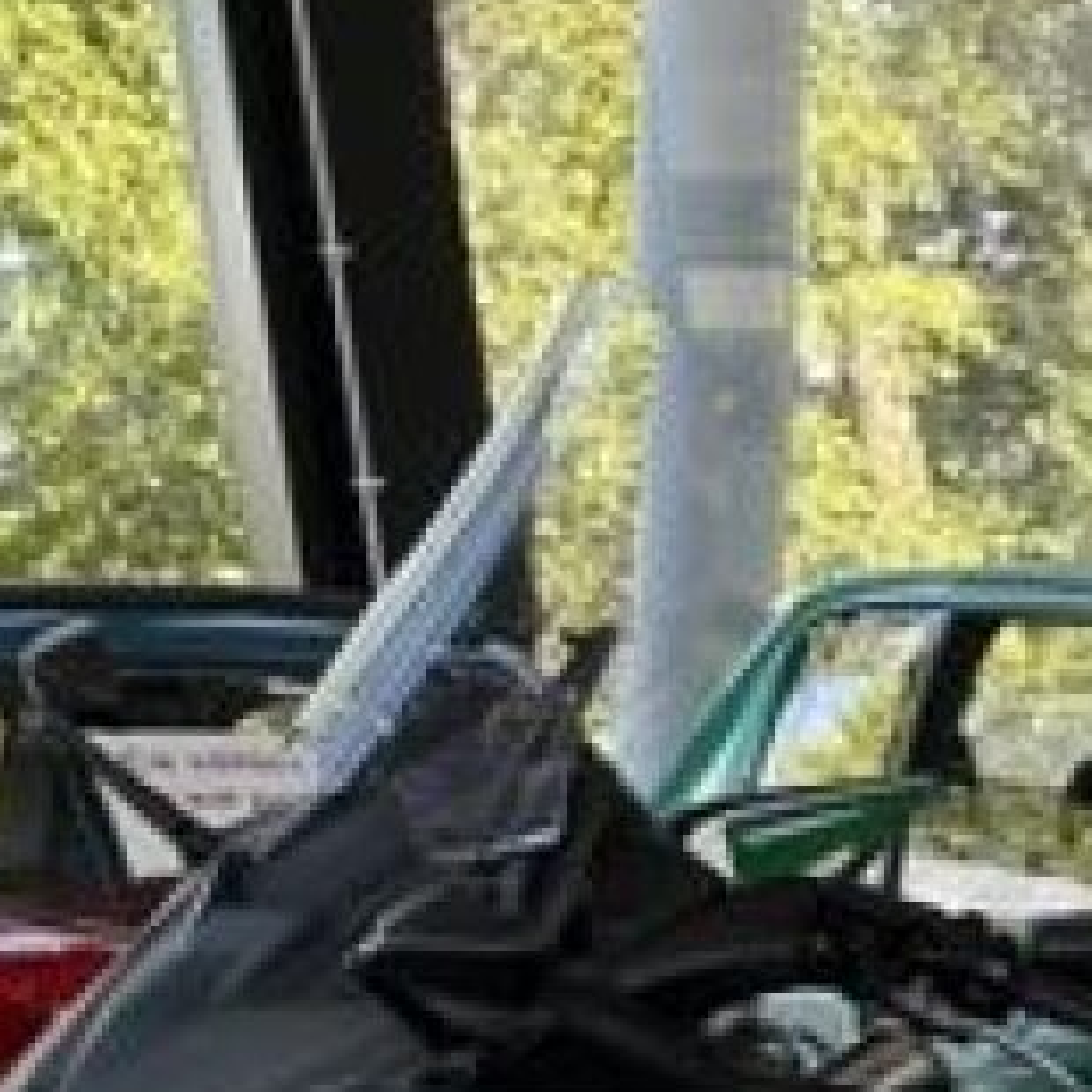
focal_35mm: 148
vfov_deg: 11.3
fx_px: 5282
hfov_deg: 9.1
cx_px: 3466
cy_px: 1721
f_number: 1.5
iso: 50
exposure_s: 1/359
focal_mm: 5.7
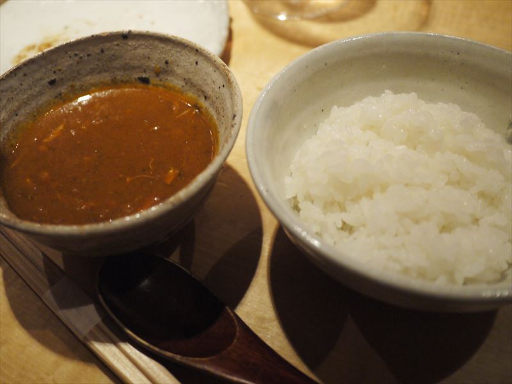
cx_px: 256
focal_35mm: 28
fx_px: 414
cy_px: 192
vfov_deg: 49.7
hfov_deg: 63.4
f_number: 2.5
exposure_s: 1/40
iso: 400
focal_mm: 14
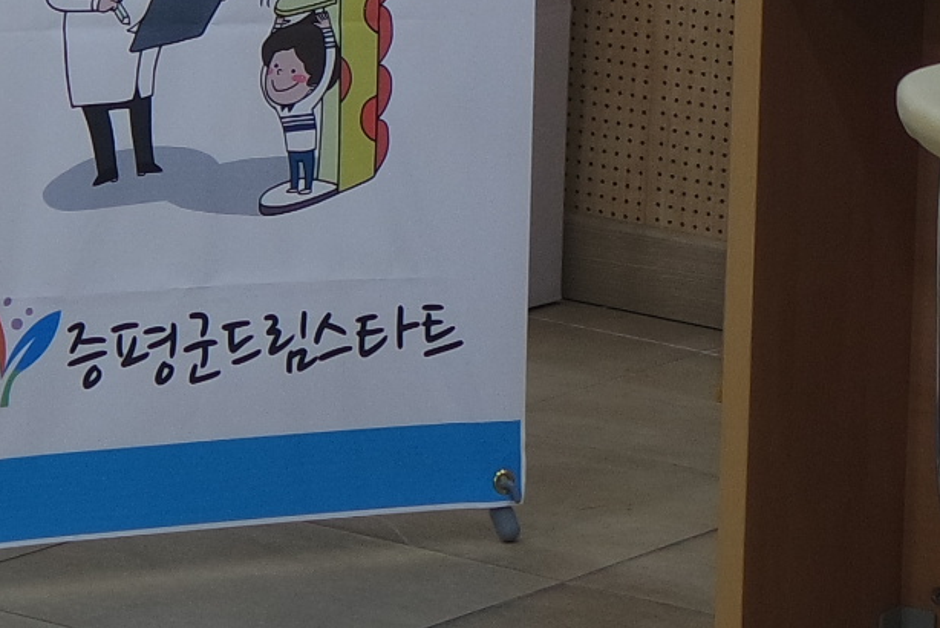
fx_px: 5695
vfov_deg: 6.2
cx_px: 880
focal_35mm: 218
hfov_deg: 9.4
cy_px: -487
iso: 200
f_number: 1.8
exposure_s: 1/60
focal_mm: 17
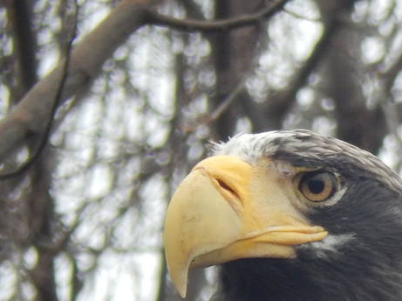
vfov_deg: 0.9
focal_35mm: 1737
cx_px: 384
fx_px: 20167
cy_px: 280
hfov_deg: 1.1
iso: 200
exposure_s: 1/125
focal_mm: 88.6
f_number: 5.8
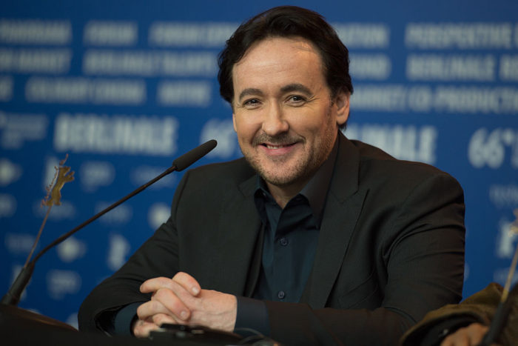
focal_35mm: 200
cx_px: 259
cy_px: 173
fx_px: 2878
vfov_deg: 6.9
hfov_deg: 10.3
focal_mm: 200
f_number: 2.8
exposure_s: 1/320
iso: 800
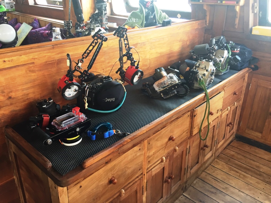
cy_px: 102
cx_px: 136
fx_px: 227
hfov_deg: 61.7
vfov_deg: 48.2
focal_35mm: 29
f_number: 2.2
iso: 40
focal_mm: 4.15
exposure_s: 1/33
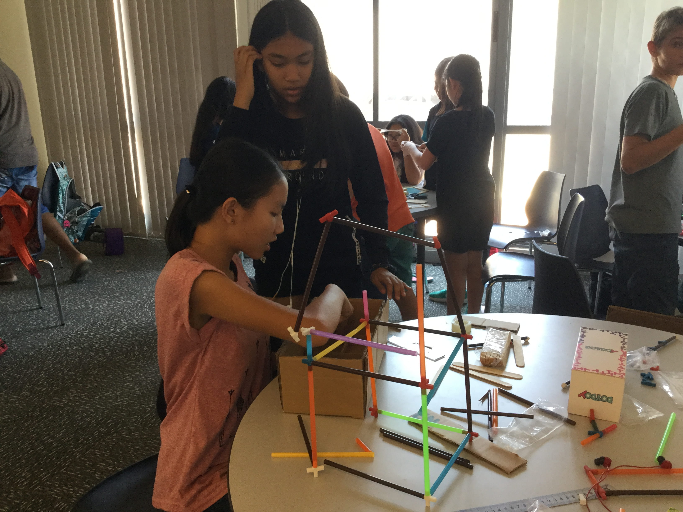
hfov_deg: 58.4
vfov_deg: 45.4
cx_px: 342
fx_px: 612
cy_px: 256
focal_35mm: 31
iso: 50
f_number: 2.4
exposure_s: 1/33
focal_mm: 3.3
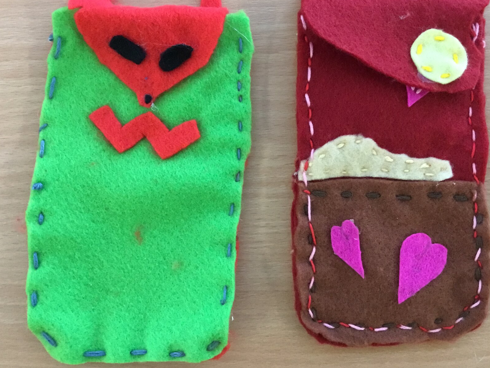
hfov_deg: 46.6
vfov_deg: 35.8
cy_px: 145
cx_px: 285
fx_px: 566
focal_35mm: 40
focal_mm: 3.3
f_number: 2.4
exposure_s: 1/33
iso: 200
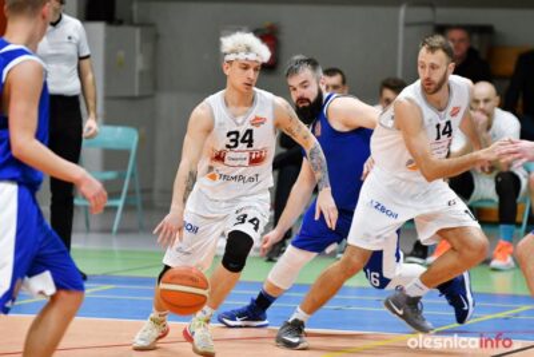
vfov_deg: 5.7
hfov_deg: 8.6
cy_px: 178
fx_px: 3561
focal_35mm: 240
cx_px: 267
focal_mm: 160
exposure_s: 1/640
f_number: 2.8
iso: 2000
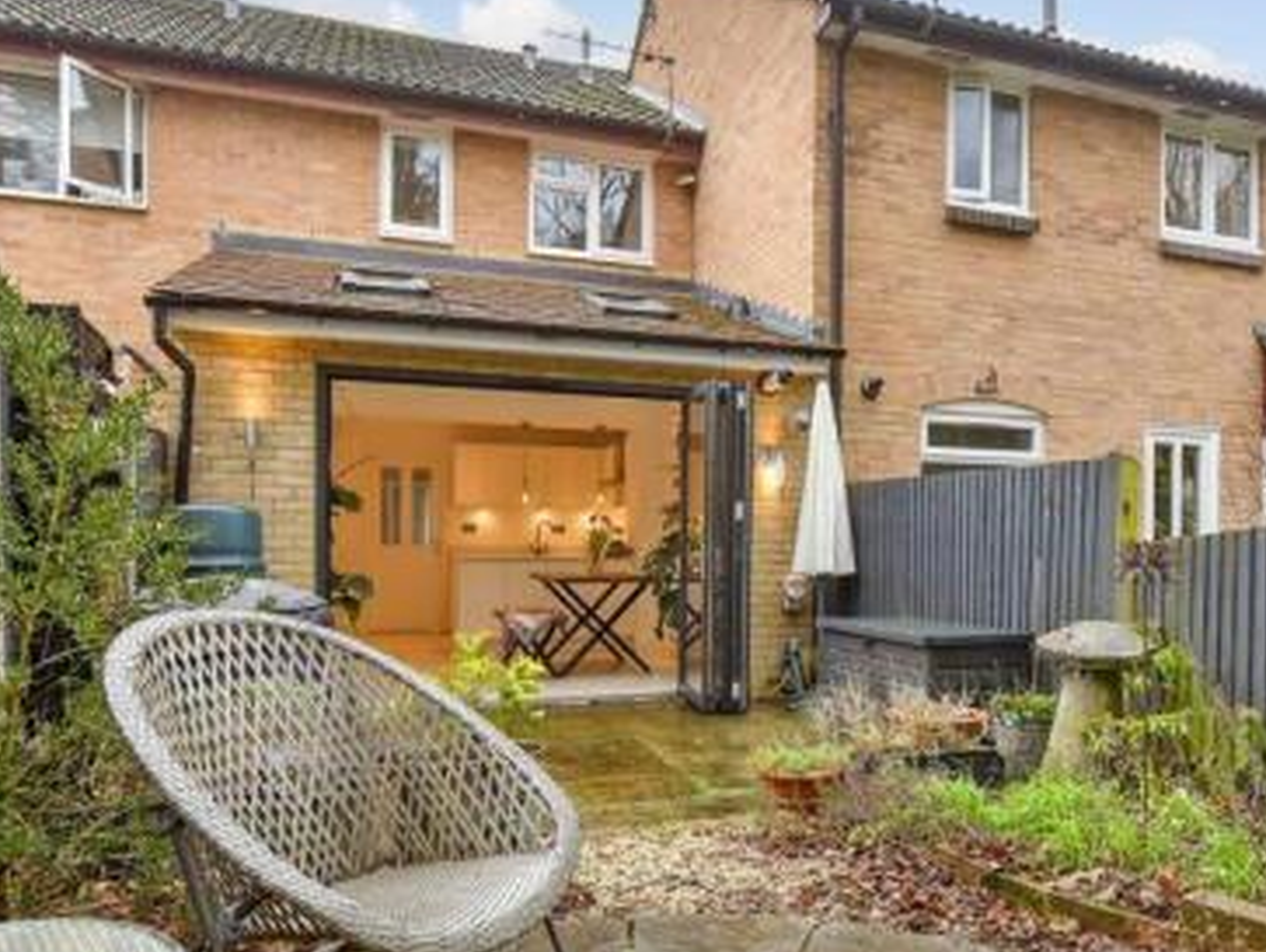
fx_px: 952
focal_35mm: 26
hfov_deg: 66.5
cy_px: 553
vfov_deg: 52.9
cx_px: 773
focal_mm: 10
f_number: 8
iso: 160
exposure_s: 1/20
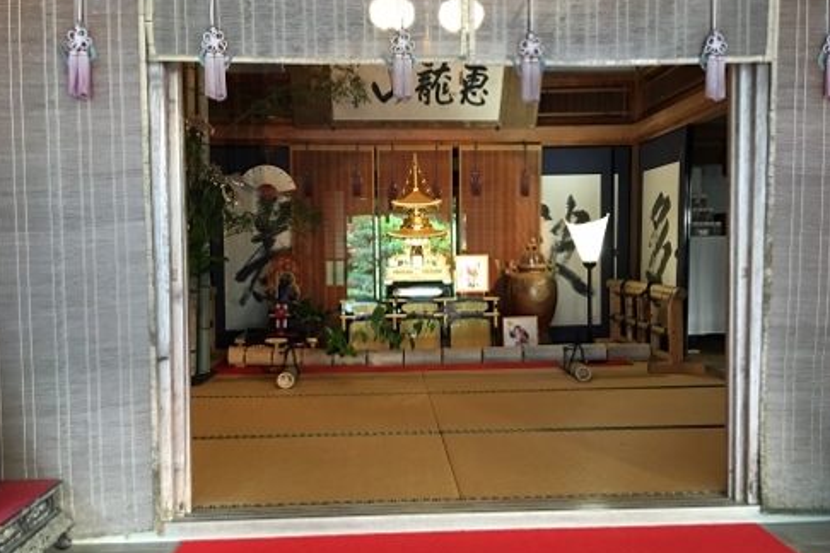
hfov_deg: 60.3
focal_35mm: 31
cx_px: 418
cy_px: 293
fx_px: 715
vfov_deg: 42.3
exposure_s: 1/15
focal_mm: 4.15
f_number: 2.2
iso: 100
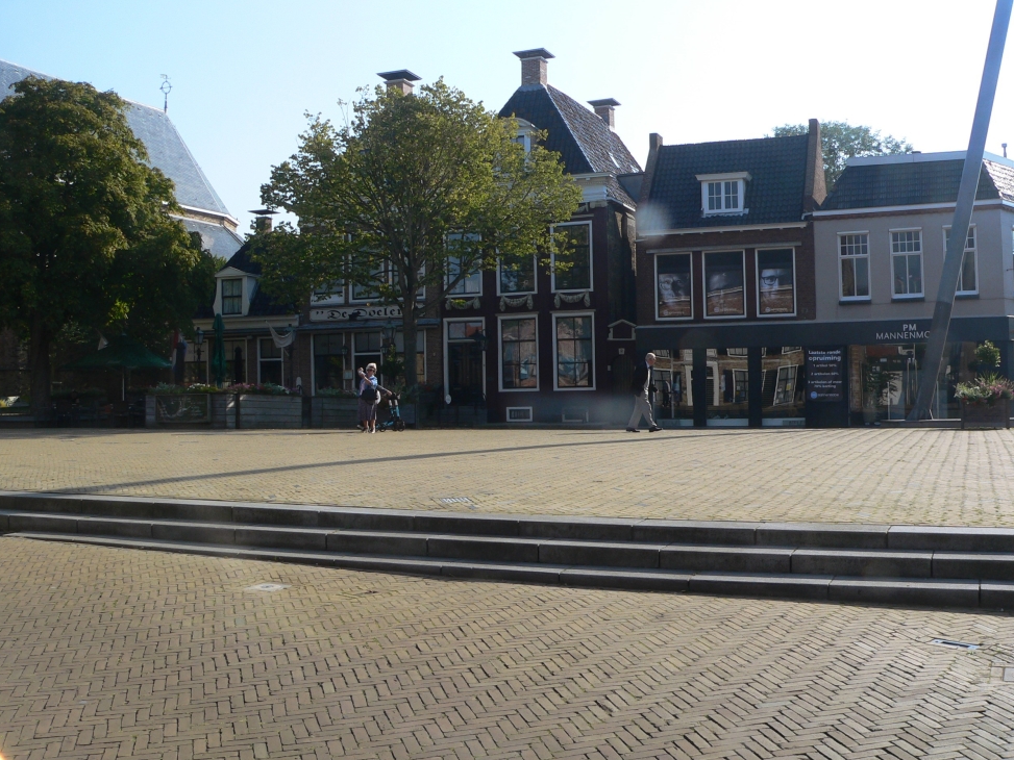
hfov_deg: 50.1
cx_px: 508
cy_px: 380
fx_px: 1084
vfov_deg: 38.7
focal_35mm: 37
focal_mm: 6
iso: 80
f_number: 4
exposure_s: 1/400
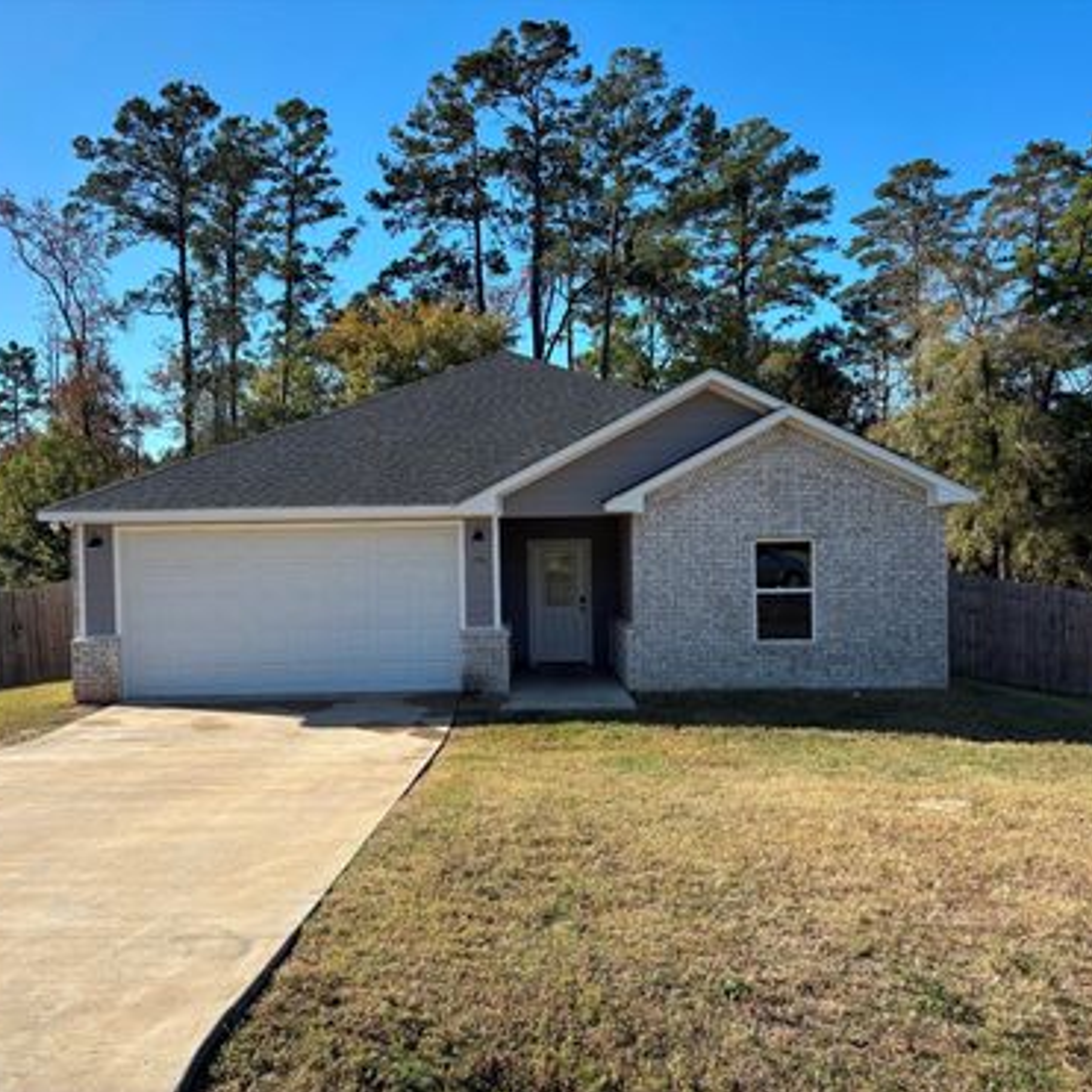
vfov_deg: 52.5
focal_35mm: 31
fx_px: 1106
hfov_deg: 52.5
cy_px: 546
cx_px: 503
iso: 50
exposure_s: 1/2342
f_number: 1.6
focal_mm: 5.96
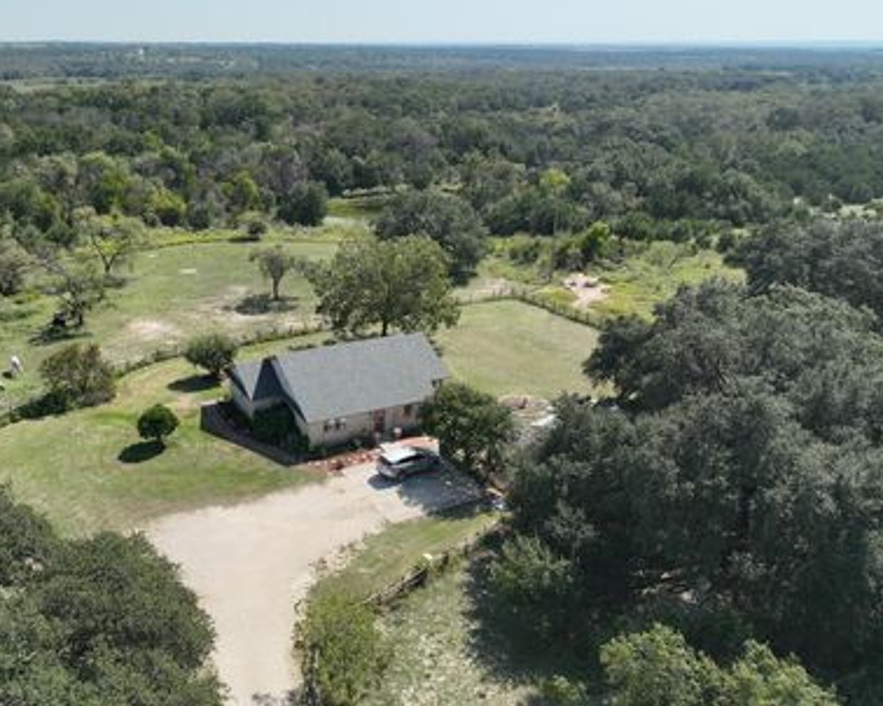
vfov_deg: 46.8
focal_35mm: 31
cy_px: 284
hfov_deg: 56.3
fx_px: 810
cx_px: 313
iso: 240
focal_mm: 12.29
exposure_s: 1/3200
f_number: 2.8
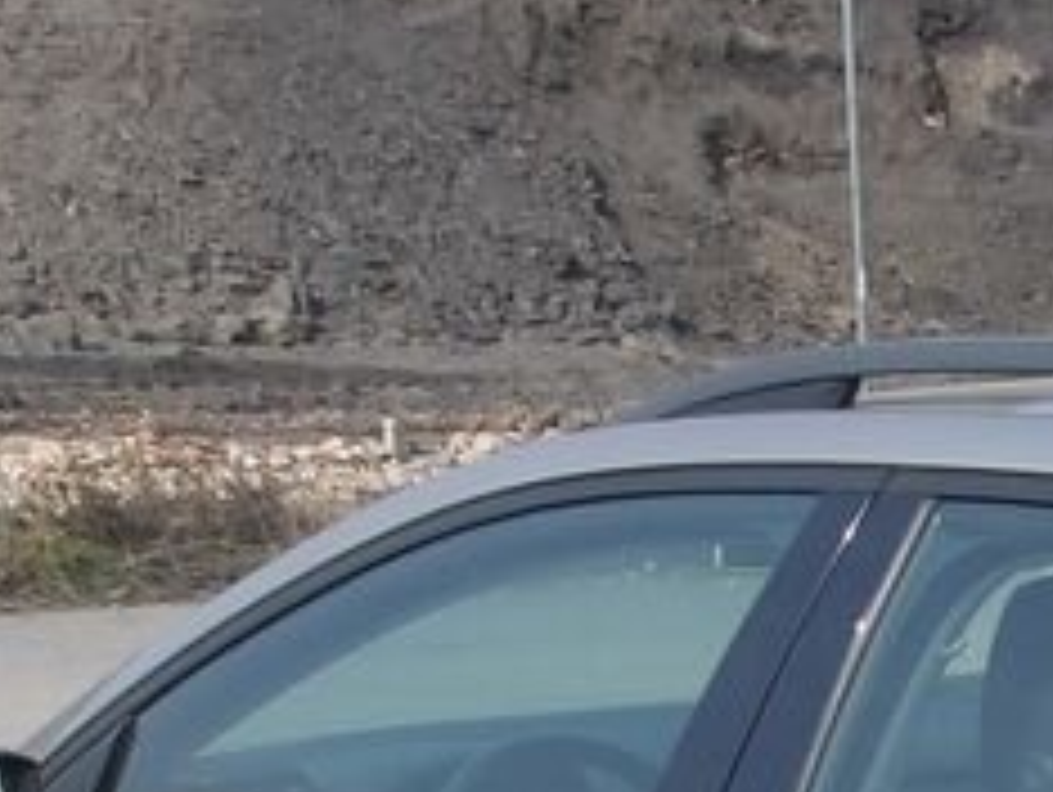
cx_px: 1701
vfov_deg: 11.3
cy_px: 1616
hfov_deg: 15.1
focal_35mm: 118
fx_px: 3593
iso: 100
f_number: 10.4
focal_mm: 4.9
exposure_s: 1/94
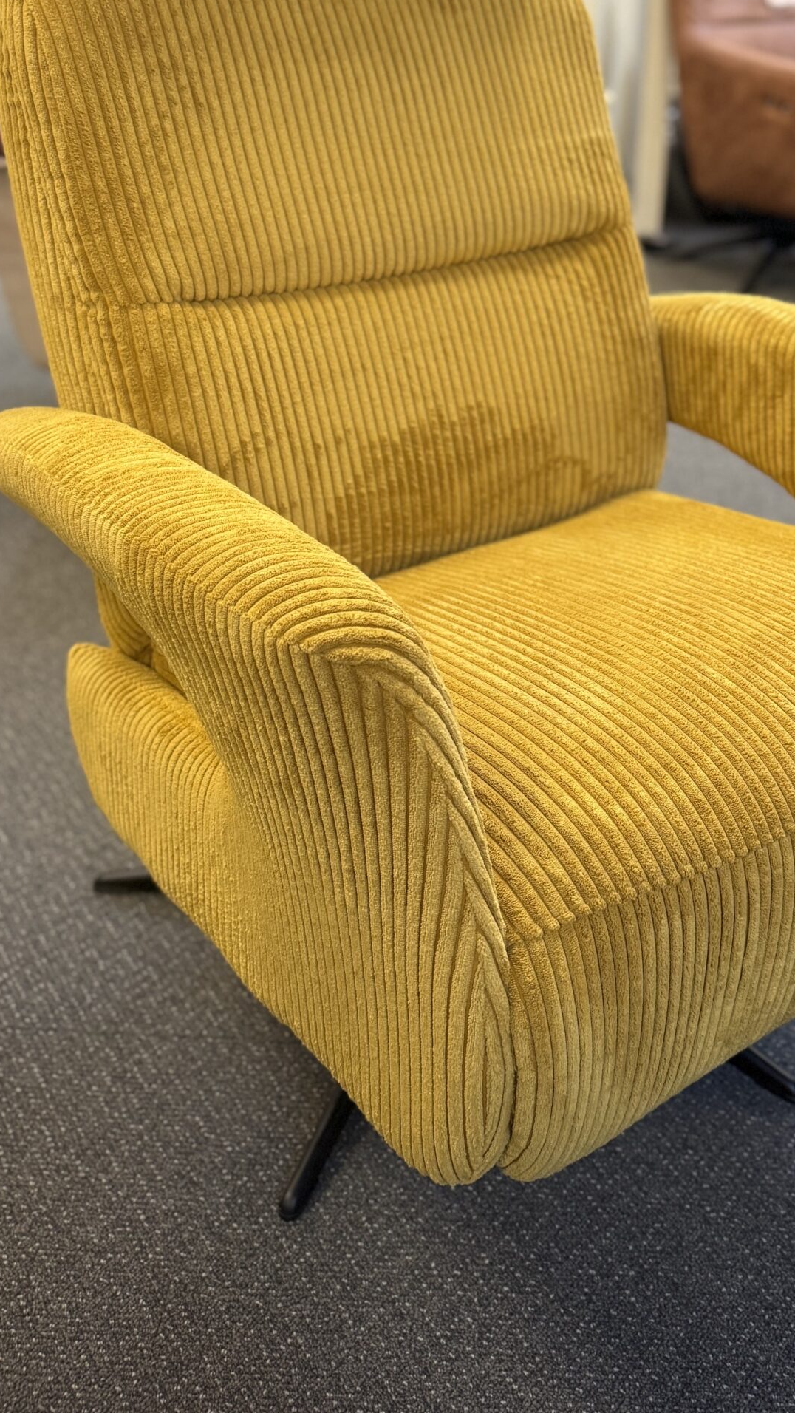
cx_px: 523
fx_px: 1311
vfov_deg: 55.7
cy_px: 503
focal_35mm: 35
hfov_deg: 33.5
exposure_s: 1/50
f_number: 1.78
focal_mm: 6.76
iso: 250
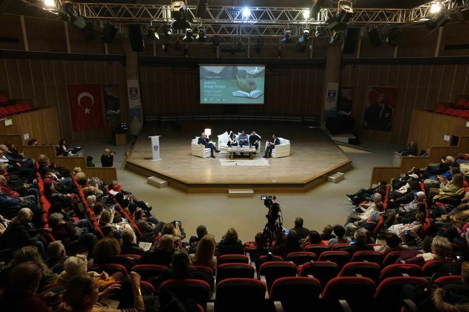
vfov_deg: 53.1
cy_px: 156
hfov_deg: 73.8
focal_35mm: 24
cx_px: 234
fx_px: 313
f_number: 4
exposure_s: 1/60
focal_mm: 16
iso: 4000
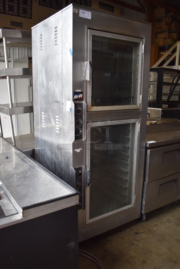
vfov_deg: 61.9
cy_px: 134
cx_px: 90
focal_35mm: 30
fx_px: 225
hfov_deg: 43.7
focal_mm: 20
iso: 500
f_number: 3.8
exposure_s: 1/250
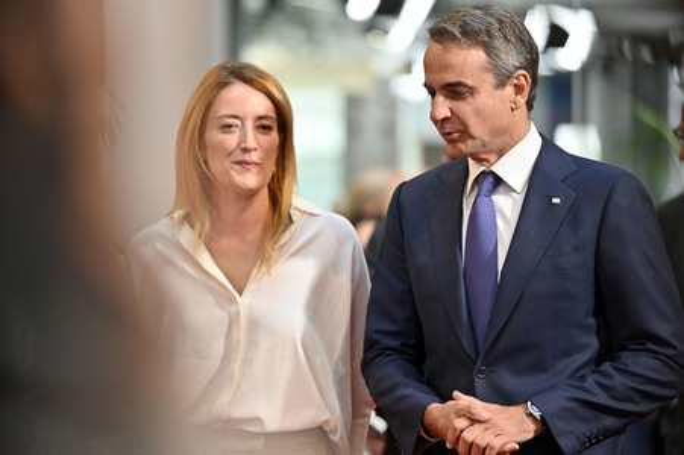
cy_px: 228
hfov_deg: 10.3
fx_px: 3797
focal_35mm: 200
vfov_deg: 6.9
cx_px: 342
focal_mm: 200
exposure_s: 1/1000
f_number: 2.8
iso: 2000
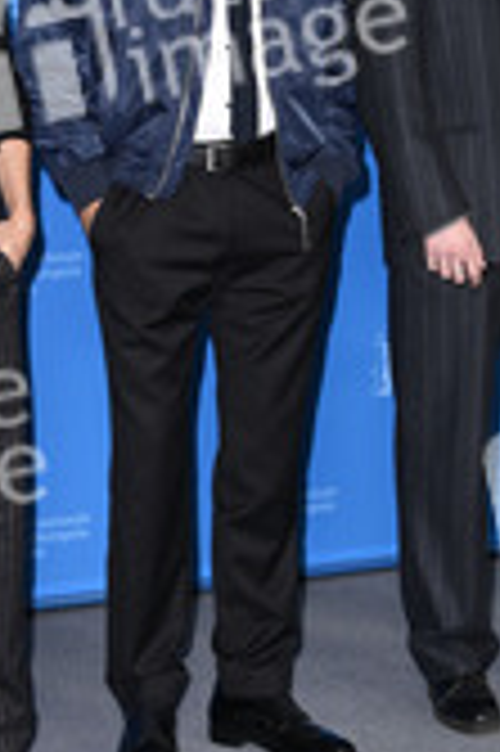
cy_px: 252
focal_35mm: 84
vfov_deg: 24.1
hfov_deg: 16.2
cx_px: 306
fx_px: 1754
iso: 1000
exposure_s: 1/250
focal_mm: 35
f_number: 5.6
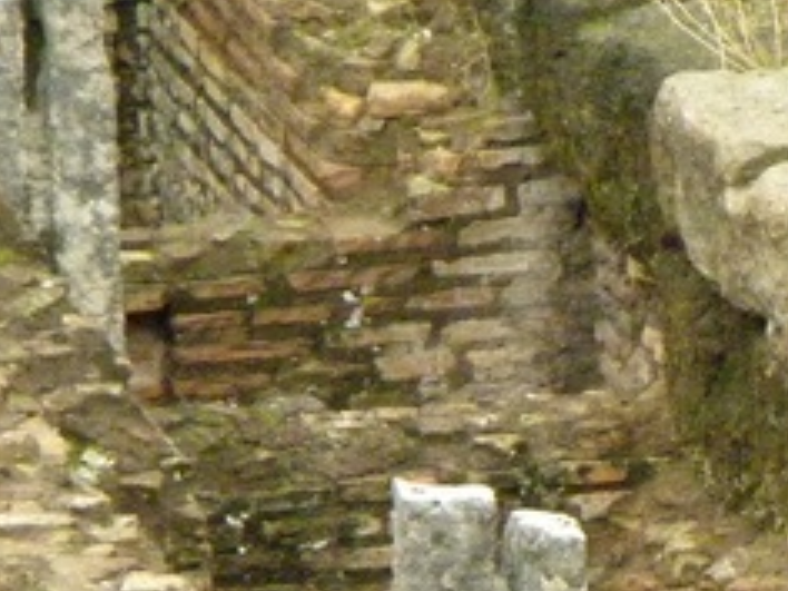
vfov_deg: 1.0
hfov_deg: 1.4
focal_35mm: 1427
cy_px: 728
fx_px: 32484
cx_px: 945
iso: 753
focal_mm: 75.7
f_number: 5
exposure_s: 1/355
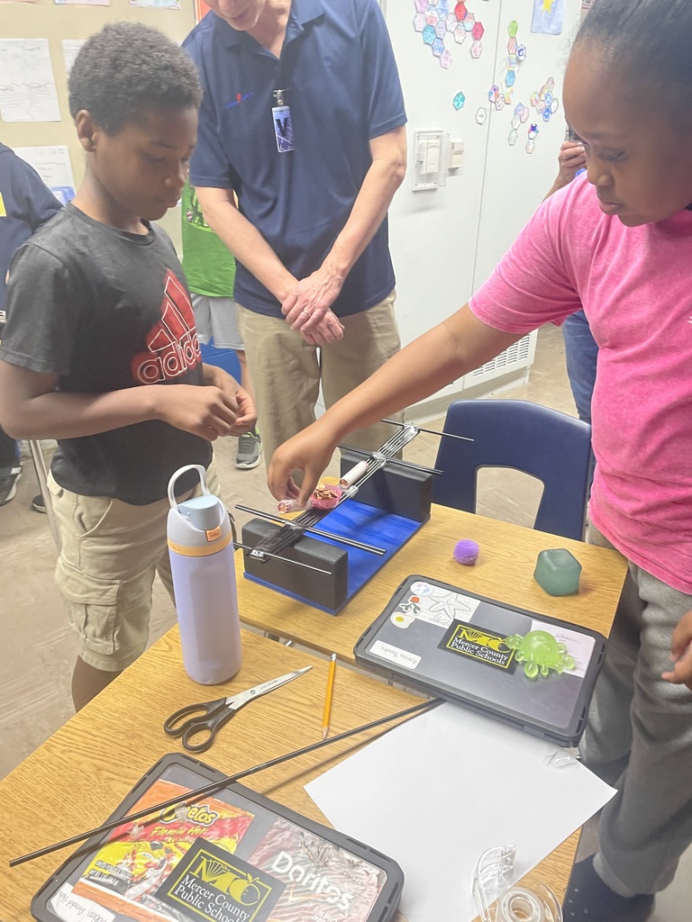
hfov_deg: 53.1
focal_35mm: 26
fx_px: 693
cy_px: 461
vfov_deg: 67.3
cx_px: 346
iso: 100
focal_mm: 4.2
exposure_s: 1/60
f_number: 1.6
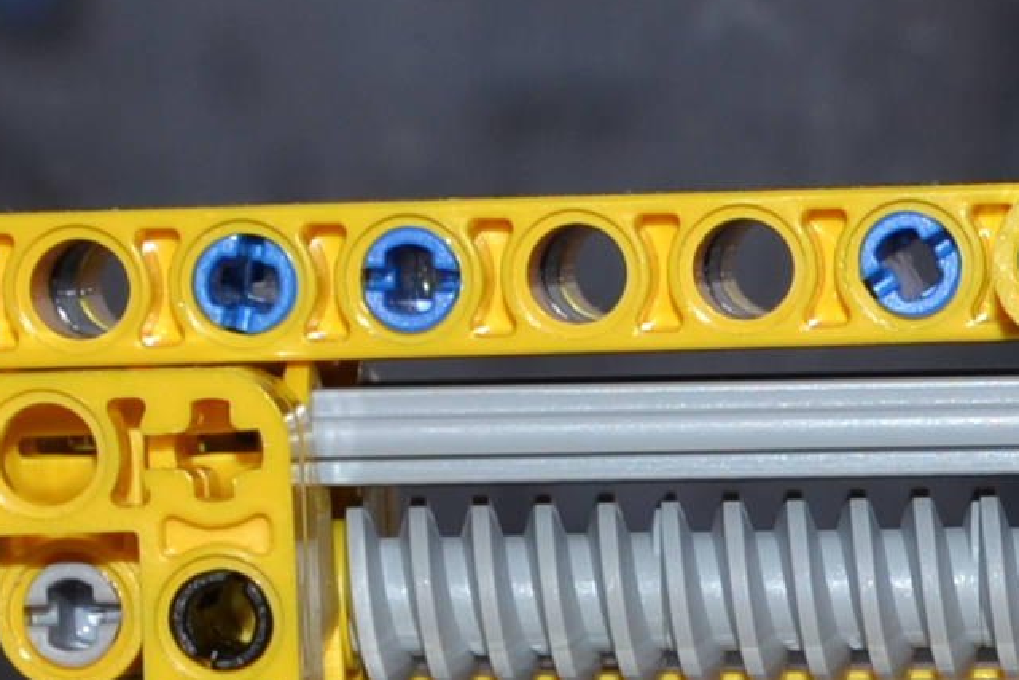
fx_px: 9172
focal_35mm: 324
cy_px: 1798
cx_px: 1076
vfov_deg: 4.1
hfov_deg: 6.3
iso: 100
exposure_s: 1/60
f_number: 8
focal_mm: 30
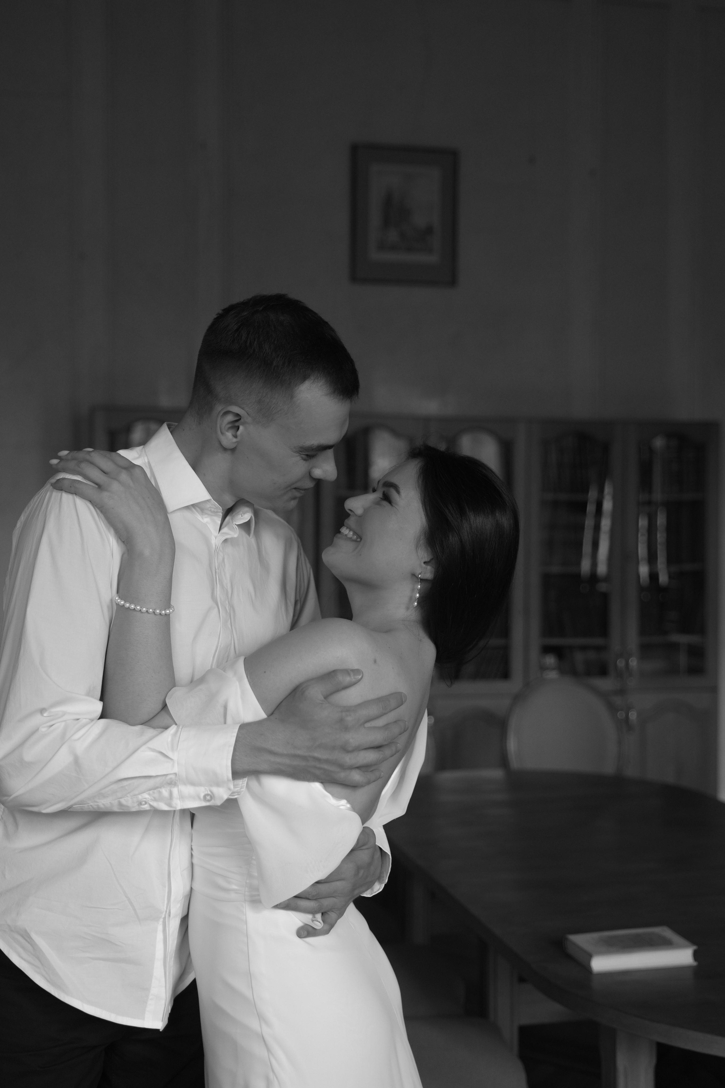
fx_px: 1329
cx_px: 362
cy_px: 544
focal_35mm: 44
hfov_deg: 30.5
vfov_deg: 44.5
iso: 1250
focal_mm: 44
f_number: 2.8
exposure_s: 1/320
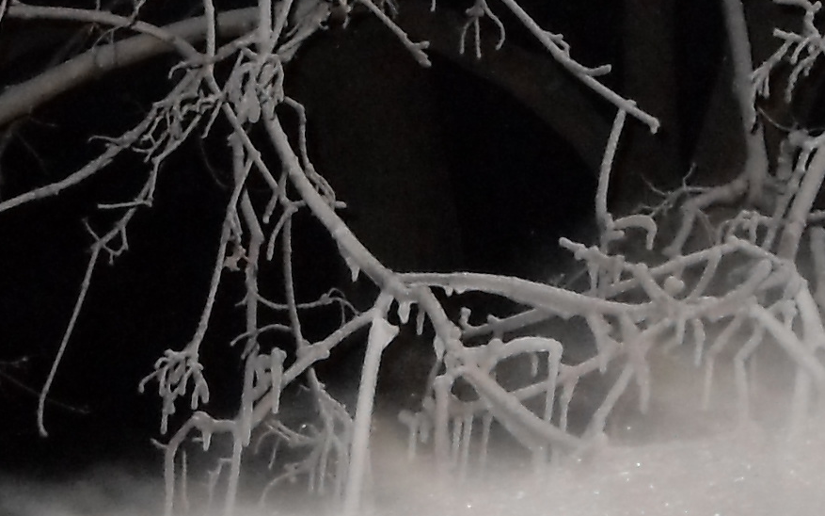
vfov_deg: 9.0
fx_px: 3282
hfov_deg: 14.3
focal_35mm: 146
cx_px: 352
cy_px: 131
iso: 320
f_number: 2.8
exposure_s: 1/45
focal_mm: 6.3
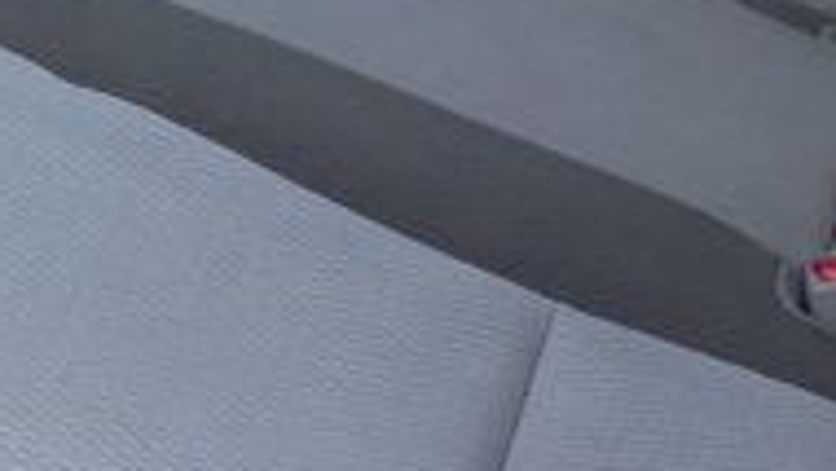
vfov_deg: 6.5
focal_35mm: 186
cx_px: -4
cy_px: -44
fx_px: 4124
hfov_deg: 11.5
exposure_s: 1/15
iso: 560
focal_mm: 22
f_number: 6.3
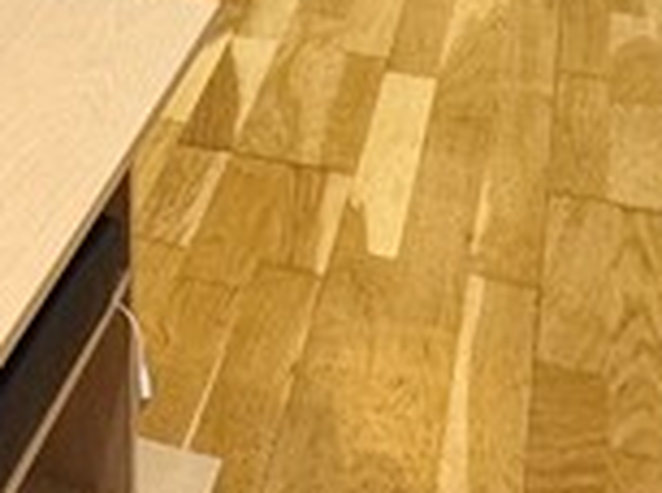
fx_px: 1793
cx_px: -104
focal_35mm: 94
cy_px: -722
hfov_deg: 19.8
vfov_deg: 12.2
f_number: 2.2
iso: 200
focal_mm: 2.22
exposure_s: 1/50
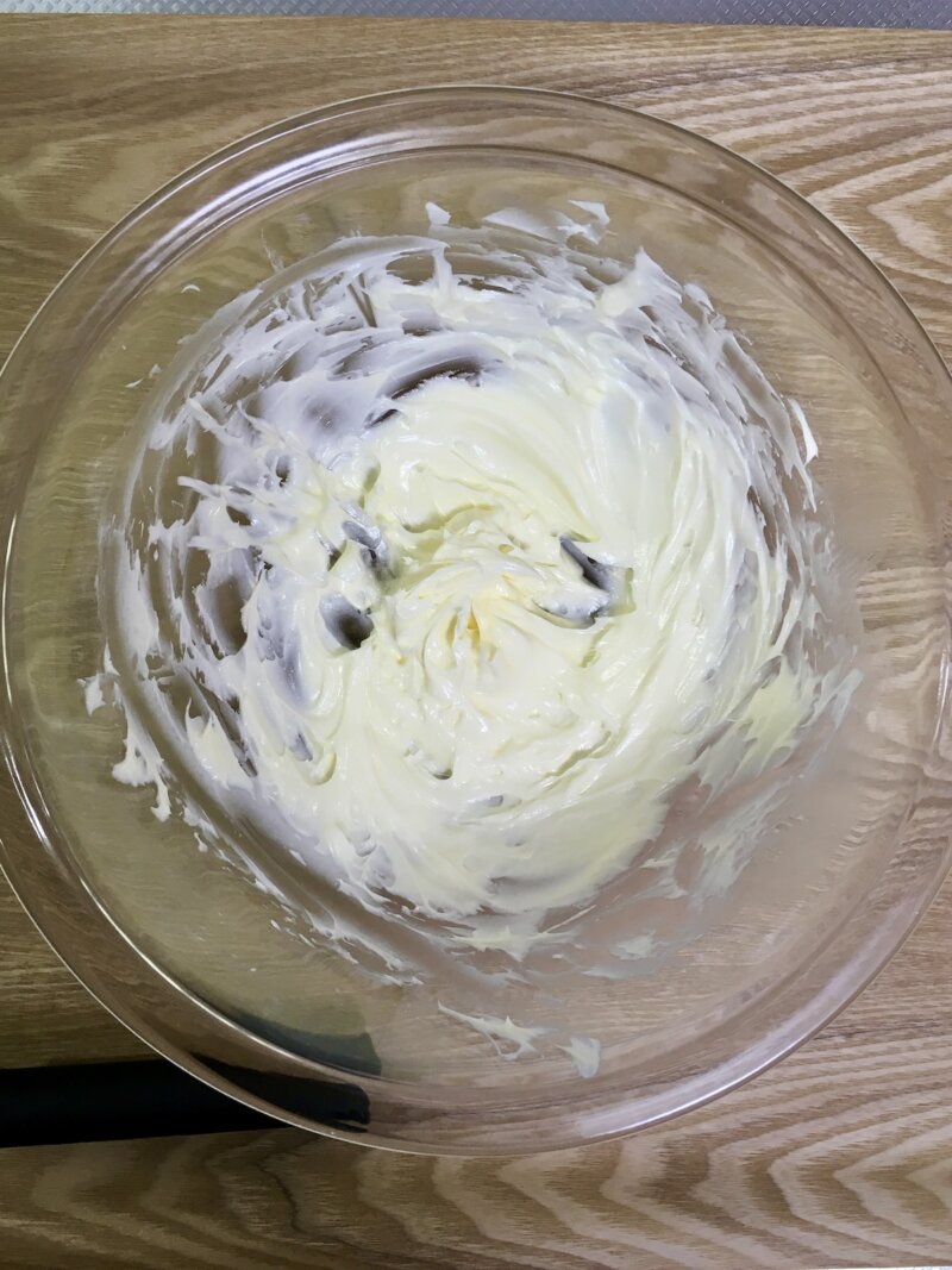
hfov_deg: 48.2
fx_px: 1064
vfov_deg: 61.7
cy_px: 635
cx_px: 476
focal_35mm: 29
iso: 25
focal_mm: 4.15
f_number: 2.2
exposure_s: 1/30
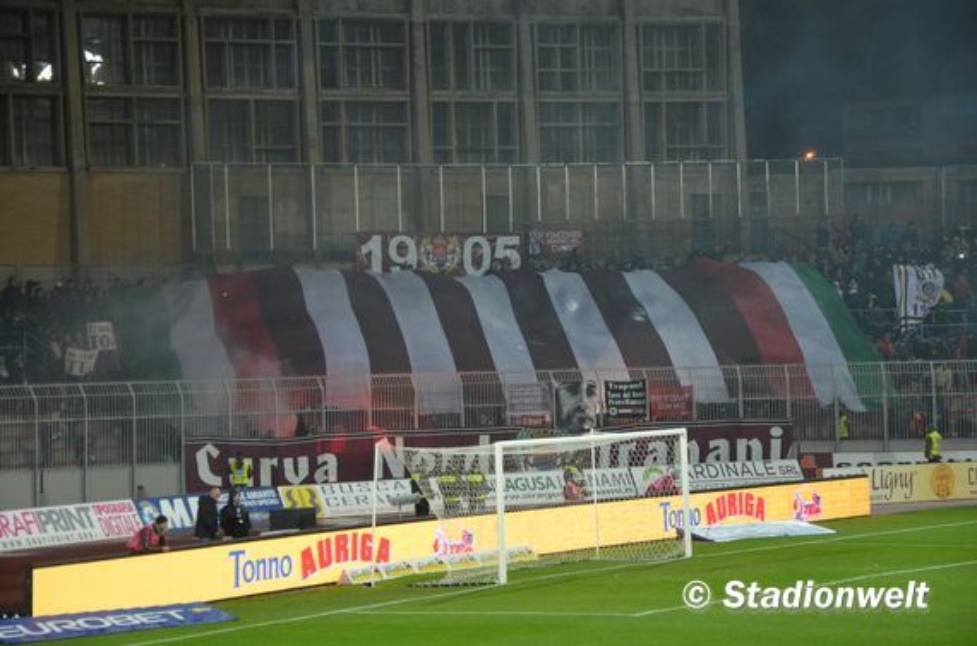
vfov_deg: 11.4
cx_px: 488
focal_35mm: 120
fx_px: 3249
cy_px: 323
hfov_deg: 17.1
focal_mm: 80
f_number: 5.3
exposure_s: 1/60
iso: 800
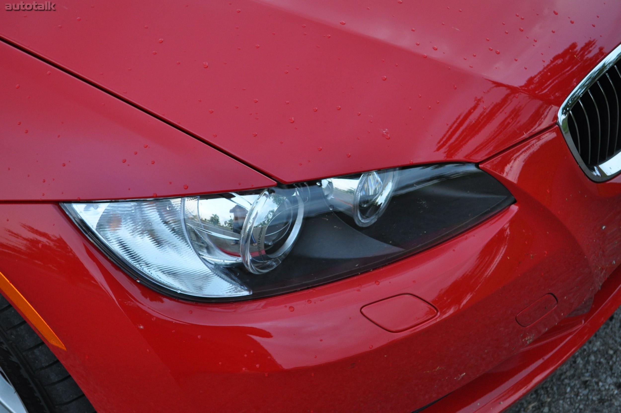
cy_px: 206
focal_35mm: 57
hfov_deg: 35.1
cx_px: 310
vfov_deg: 23.7
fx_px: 982
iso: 800
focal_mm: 38
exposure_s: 1/30
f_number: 5
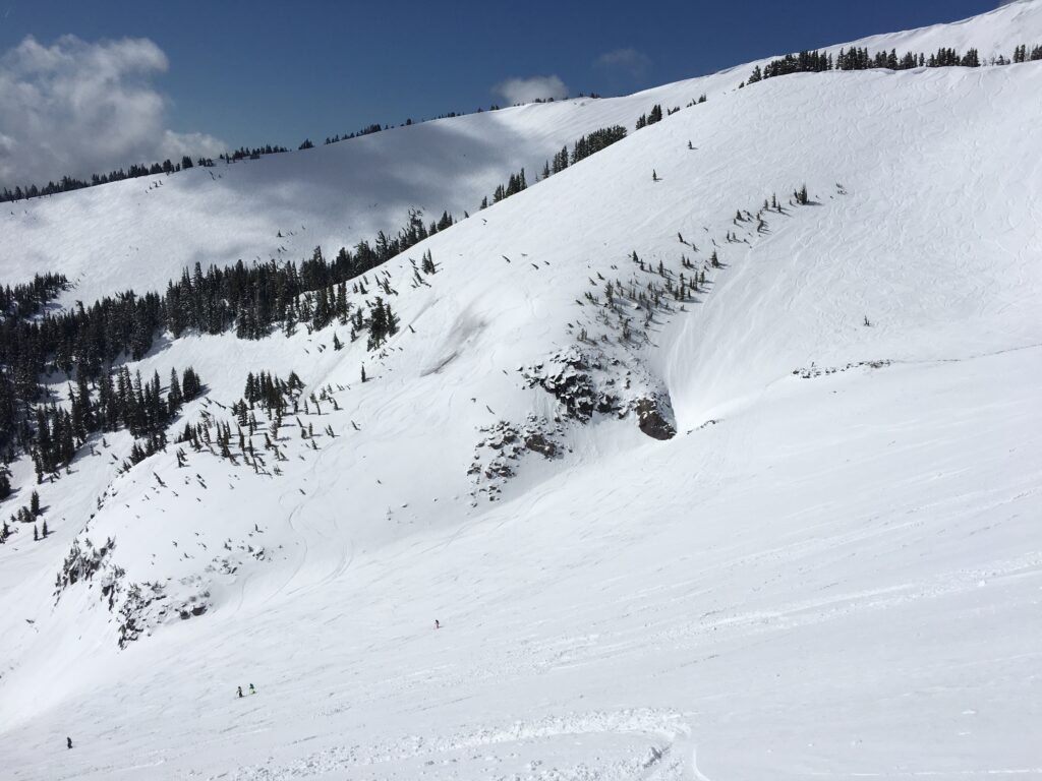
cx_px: 521
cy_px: 390
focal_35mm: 29
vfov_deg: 48.2
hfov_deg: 61.7
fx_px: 873
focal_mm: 4.15
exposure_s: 1/9615
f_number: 2.2
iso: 25
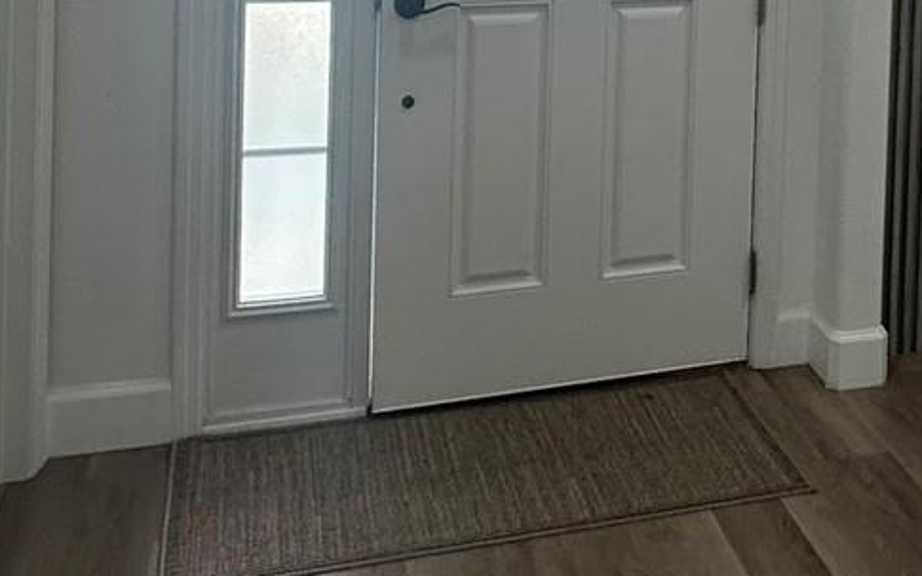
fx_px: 1231
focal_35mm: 49
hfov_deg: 40.4
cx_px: 643
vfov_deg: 23.0
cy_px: -202
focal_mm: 2.22
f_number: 2.2
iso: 40
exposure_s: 1/120
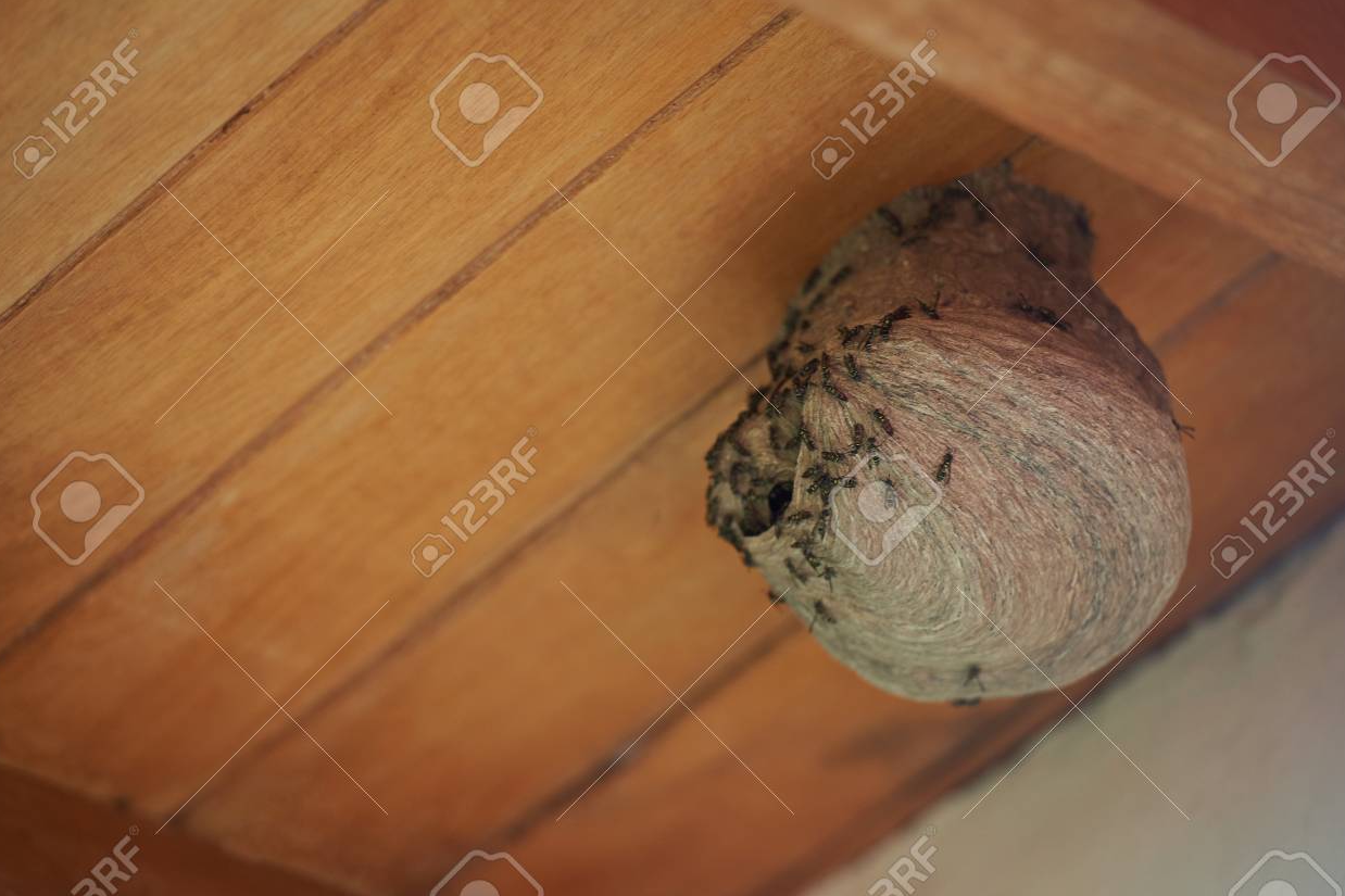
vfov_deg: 6.5
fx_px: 7844
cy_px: 464
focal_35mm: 210
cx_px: 677
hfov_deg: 9.8
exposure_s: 1/200
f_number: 3.2
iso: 400
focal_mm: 200
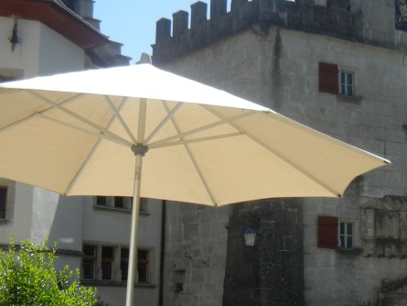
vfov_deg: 21.2
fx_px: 811
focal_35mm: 69
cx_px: 291
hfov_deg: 27.9
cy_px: 218
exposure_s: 1/1139
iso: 160
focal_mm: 5.4
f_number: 3.5
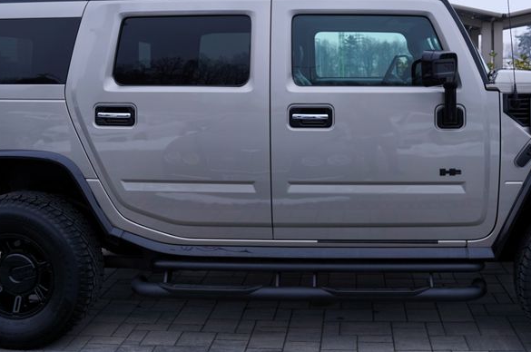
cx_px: 306
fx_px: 618
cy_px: 97
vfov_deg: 31.3
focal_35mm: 42
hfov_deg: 46.3
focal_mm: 24
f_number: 5.6
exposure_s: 1/125
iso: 100
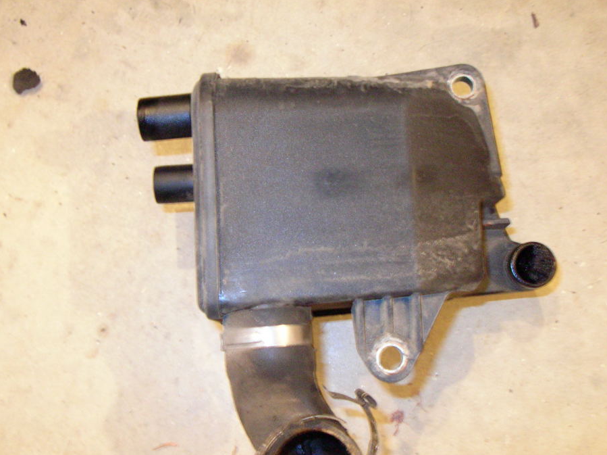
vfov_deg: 35.1
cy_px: 239
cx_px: 323
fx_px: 718
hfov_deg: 45.8
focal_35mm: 41
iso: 300
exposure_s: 1/1.7
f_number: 2.7
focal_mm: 6
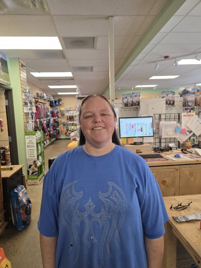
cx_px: 100
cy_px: 134
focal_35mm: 23
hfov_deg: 58.9
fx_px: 178
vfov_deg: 73.9
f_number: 1.7
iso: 200
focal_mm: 6.3
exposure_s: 1/120
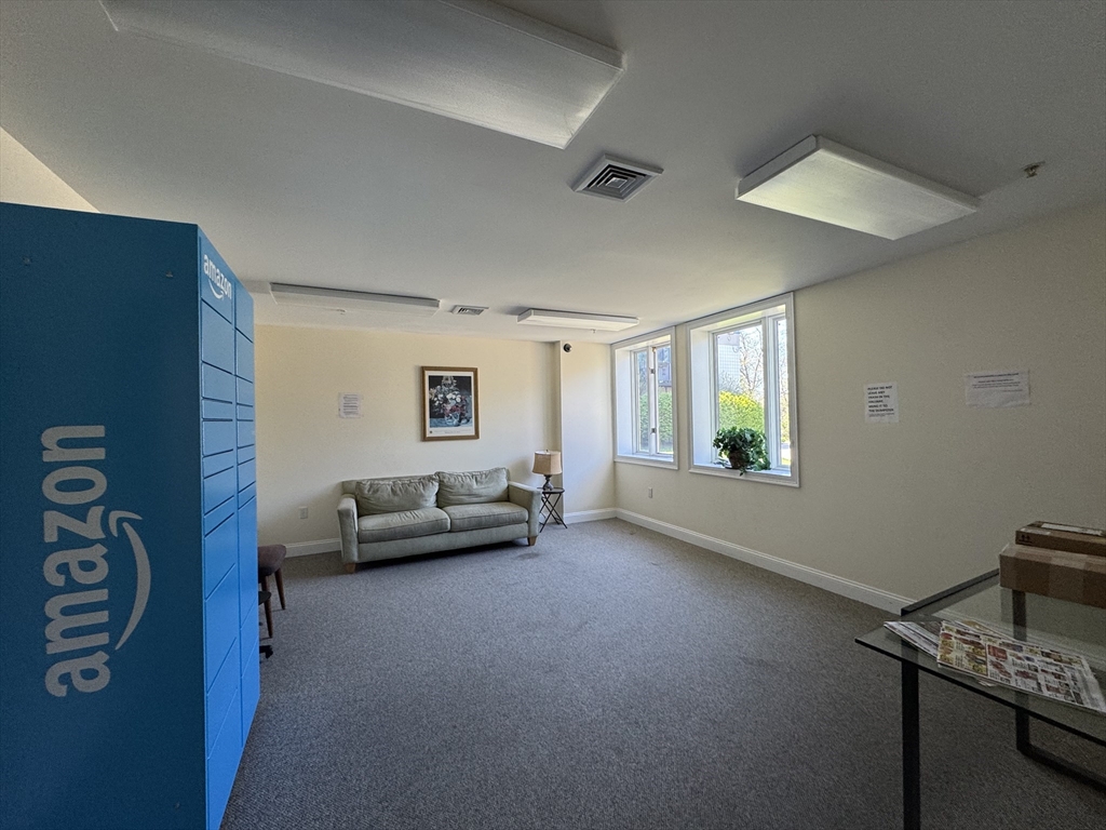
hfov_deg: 102.1
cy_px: 415
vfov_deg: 85.7
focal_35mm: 14
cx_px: 553
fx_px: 447
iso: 125
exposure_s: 1/120
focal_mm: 2.22
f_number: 2.2
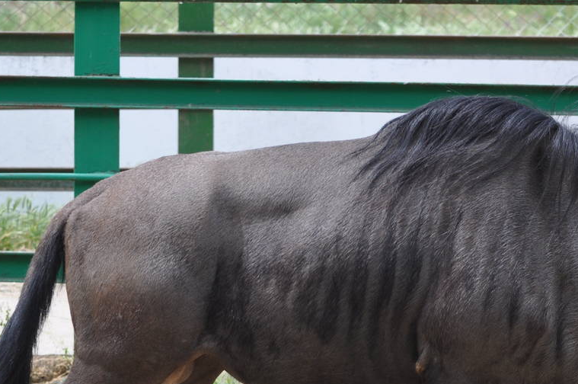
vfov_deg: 5.0
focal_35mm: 272
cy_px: 404
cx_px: 440
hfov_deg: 7.6
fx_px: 4361
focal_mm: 86
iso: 280
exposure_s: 1/500
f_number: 5.6
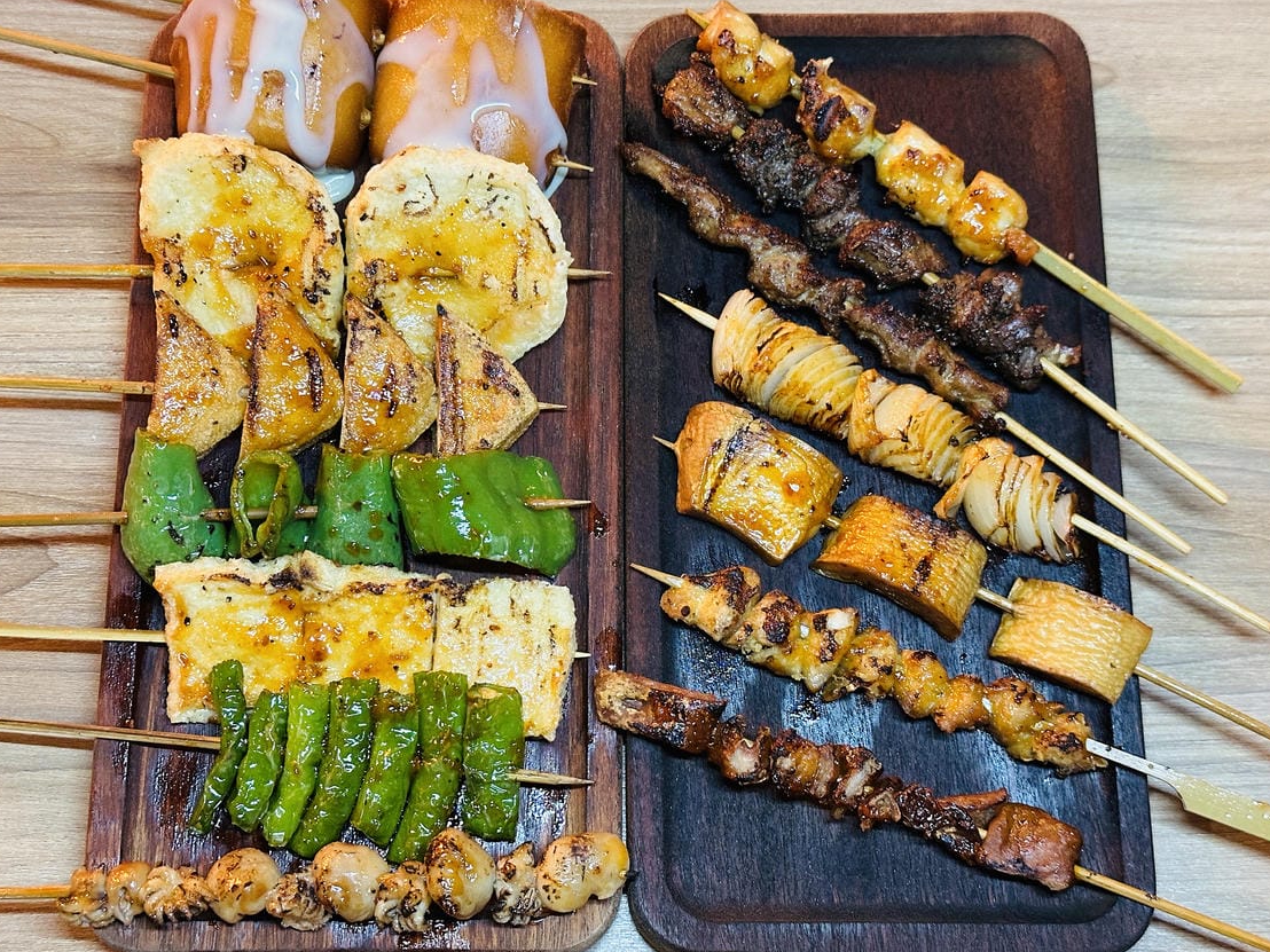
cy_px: 459
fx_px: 1908
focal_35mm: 52
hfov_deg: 36.8
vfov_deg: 28.0
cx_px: 617
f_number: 1.78
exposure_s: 1/40
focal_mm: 6.86
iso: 500
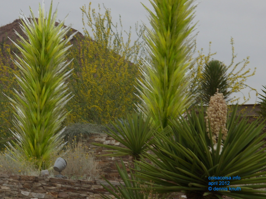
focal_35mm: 191
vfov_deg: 7.8
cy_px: 80
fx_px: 1468
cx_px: 80
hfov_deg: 10.3
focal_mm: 21.3
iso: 50
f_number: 3.9
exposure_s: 1/105
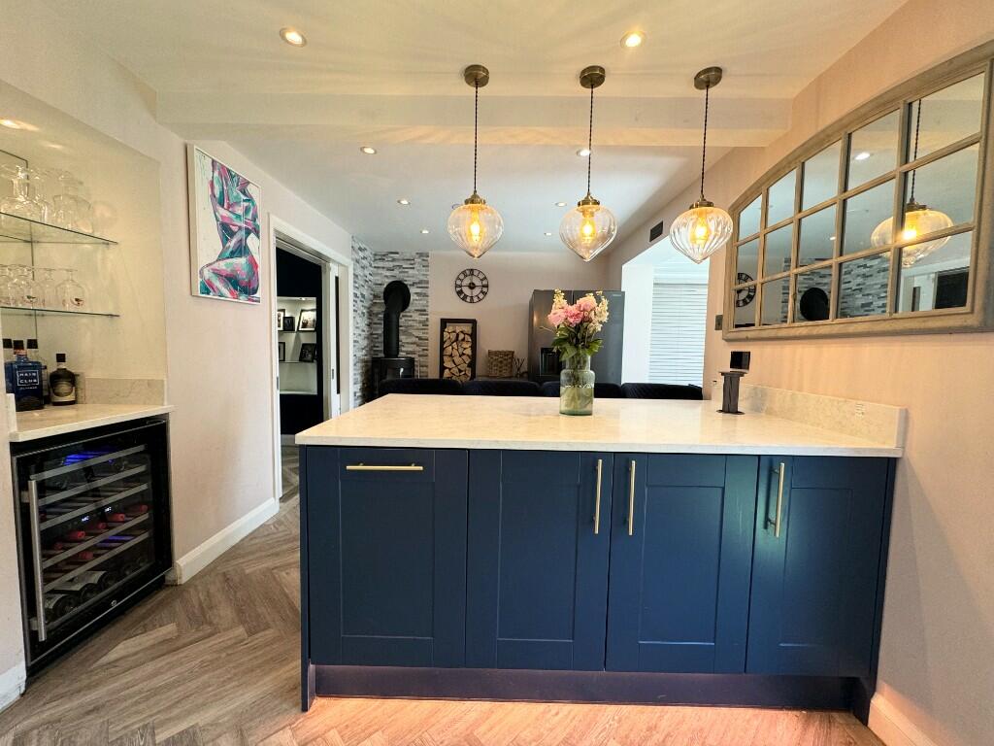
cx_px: 497
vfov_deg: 85.7
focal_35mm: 14
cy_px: 373
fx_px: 402
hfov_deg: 102.1
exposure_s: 1/100
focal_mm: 2.22
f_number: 2.2
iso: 100
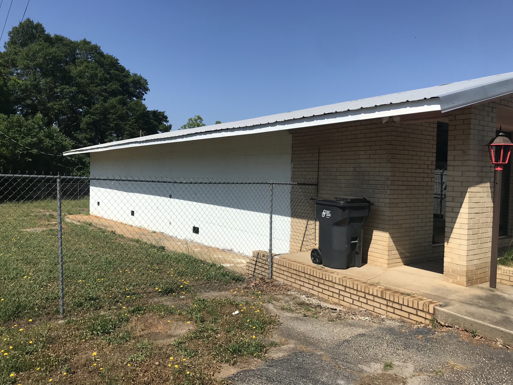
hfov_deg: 63.4
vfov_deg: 49.7
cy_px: 192
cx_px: 256
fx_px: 415
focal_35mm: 28
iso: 20
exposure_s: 1/3425
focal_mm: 3.99
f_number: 1.8
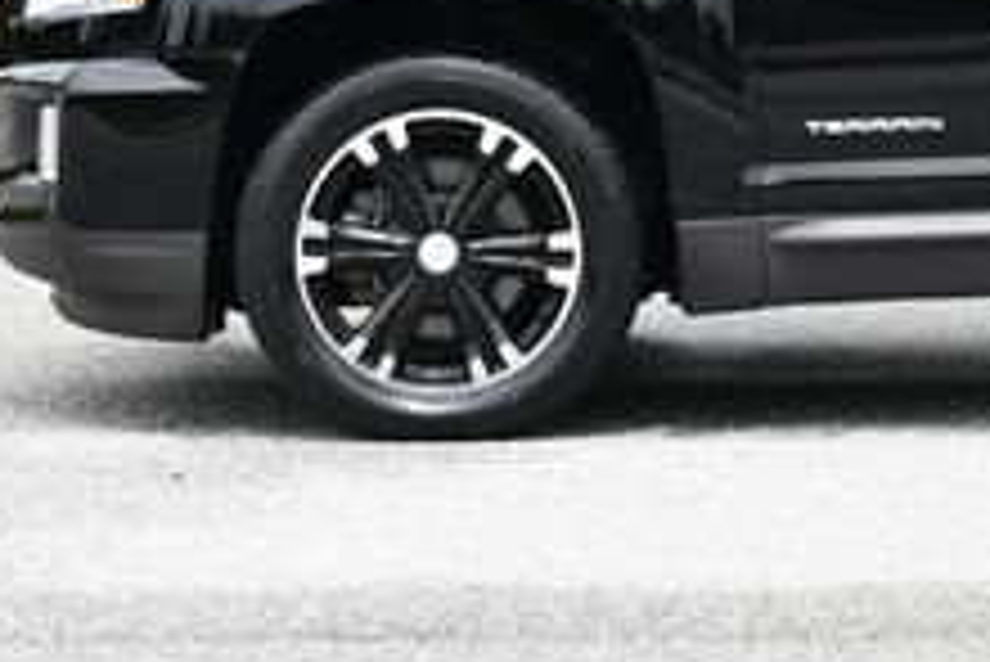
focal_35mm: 268
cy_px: -257
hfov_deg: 7.6
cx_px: 1238
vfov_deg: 5.1
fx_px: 7375
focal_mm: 46
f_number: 7.1
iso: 200
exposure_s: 1/250
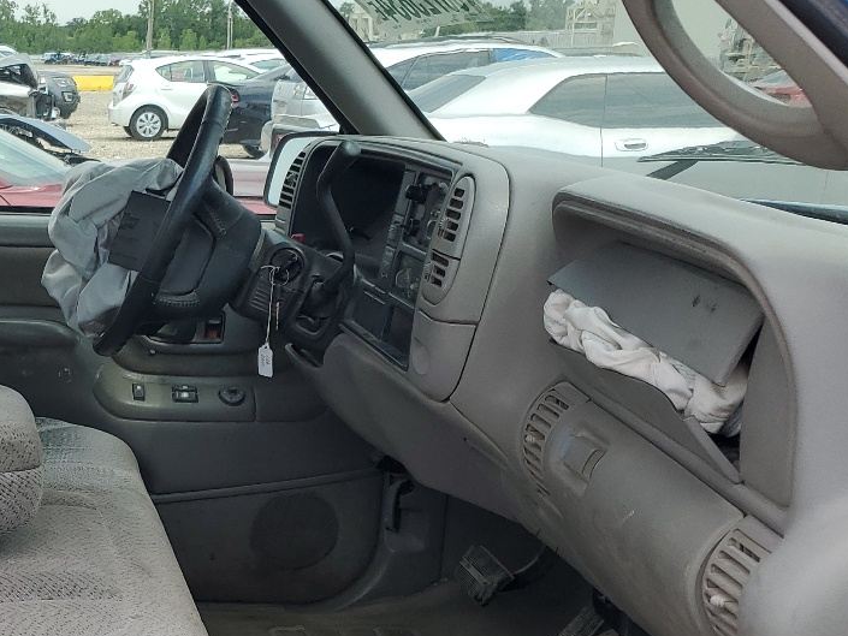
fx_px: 1446
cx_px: -60
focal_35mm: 59
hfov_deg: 29.8
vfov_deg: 24.4
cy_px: 509
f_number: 1.5
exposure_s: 1/1250
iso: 50
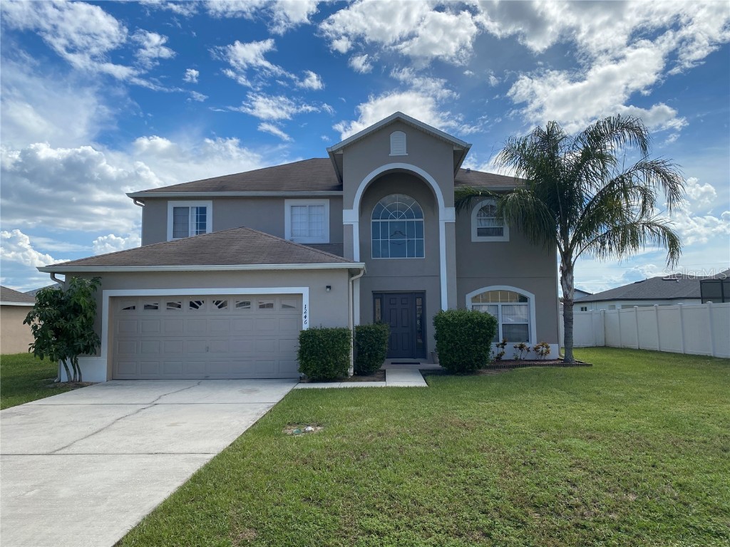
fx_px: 548
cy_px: 274
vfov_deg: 53.1
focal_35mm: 26
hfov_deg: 67.3
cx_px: 365
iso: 32
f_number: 1.8
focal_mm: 4.25
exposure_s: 1/3610
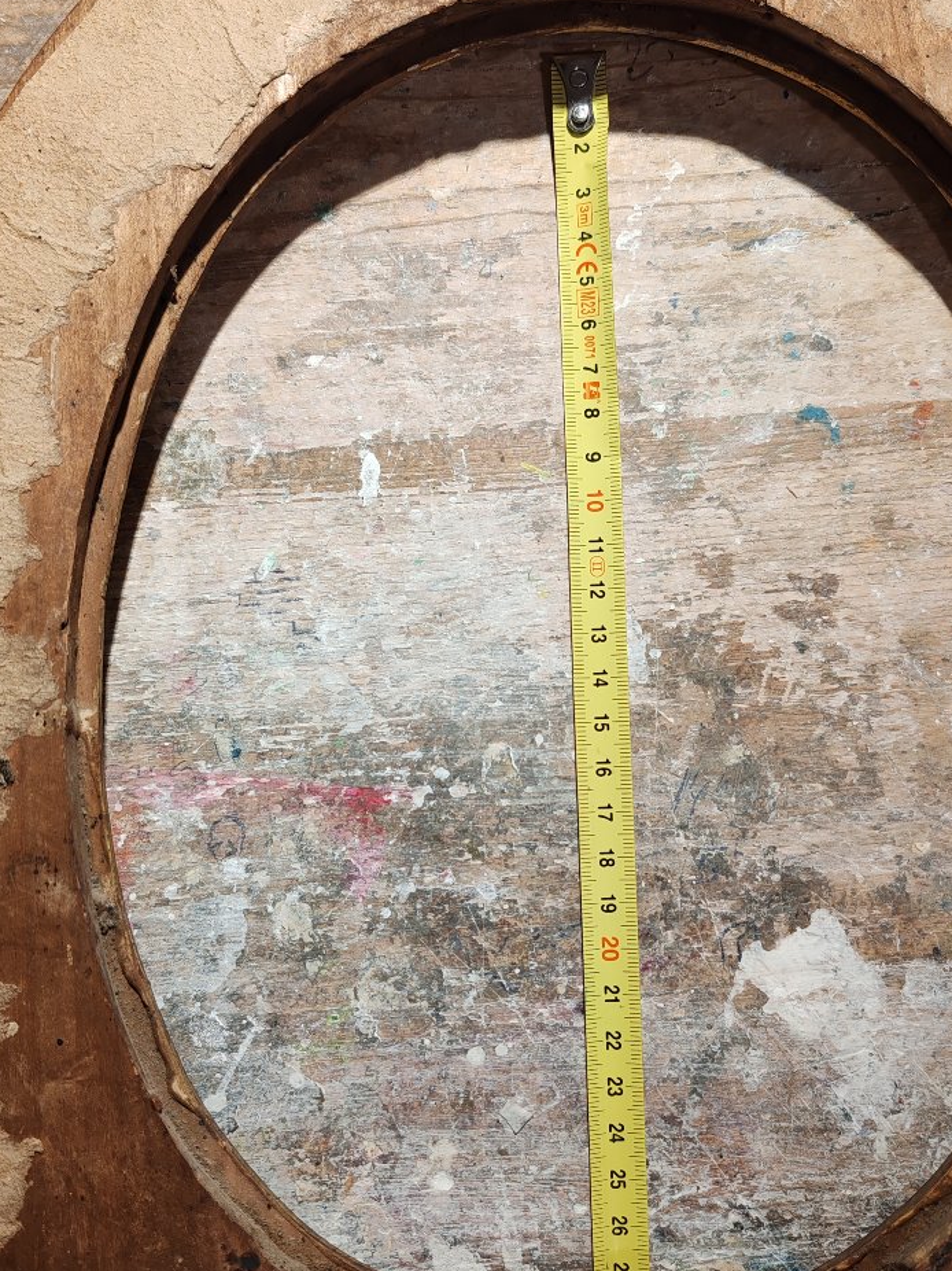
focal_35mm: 35
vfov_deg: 52.6
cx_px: 483
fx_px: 1284
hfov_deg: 40.7
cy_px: 675
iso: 400
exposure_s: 1/100
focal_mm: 6.12
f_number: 1.9
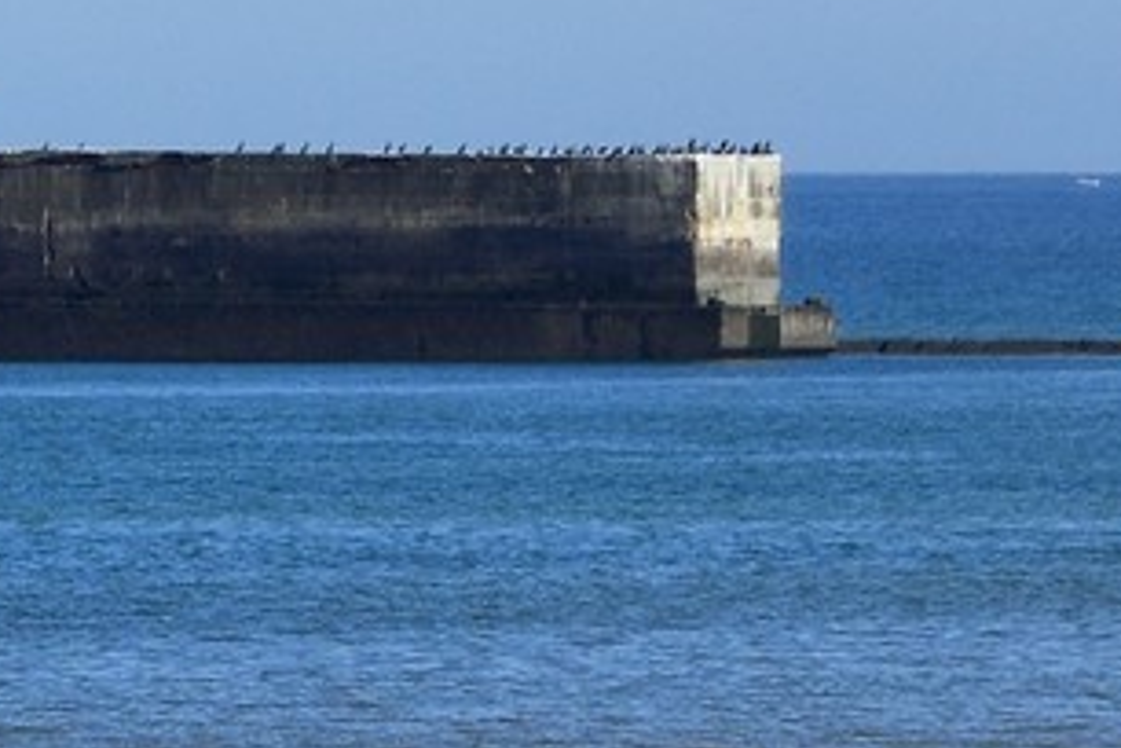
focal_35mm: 1045
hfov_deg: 2.0
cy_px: 1448
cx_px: -1755
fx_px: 32538
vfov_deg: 1.3
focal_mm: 200
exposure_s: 1/5000
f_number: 5
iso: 200
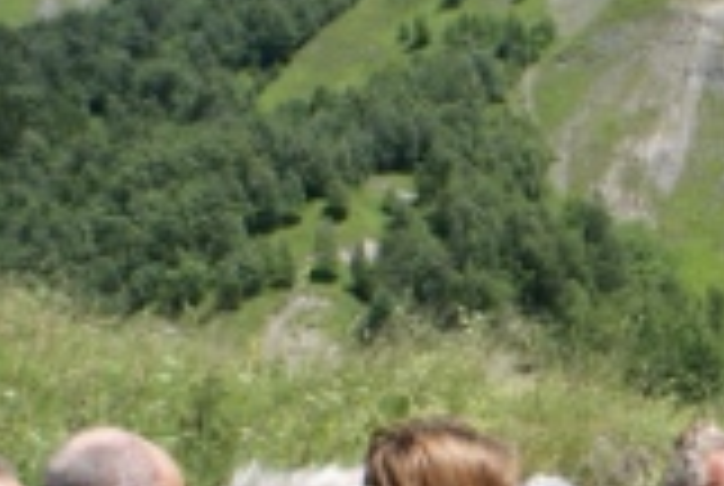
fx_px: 1511
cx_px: 809
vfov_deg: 17.8
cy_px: 495
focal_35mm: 75
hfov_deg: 24.9
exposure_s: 1/125
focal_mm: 18
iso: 100
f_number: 10
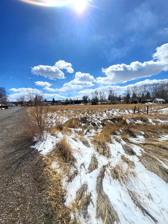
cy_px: 112
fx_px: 84
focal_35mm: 13
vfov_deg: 106.2
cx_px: 84
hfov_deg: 89.9
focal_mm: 1.74
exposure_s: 1/3472
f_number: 2.2
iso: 32
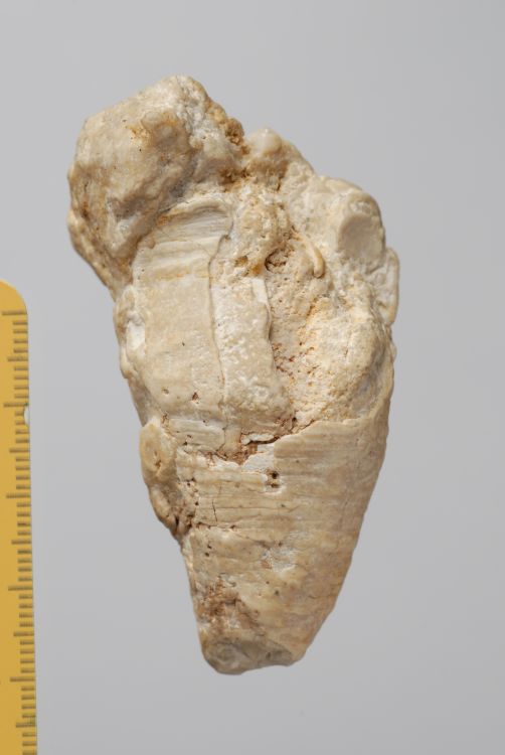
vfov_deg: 15.2
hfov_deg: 10.2
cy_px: 378
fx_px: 2833
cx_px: 252
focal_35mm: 135
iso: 100
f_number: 11
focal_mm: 90
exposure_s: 1/6
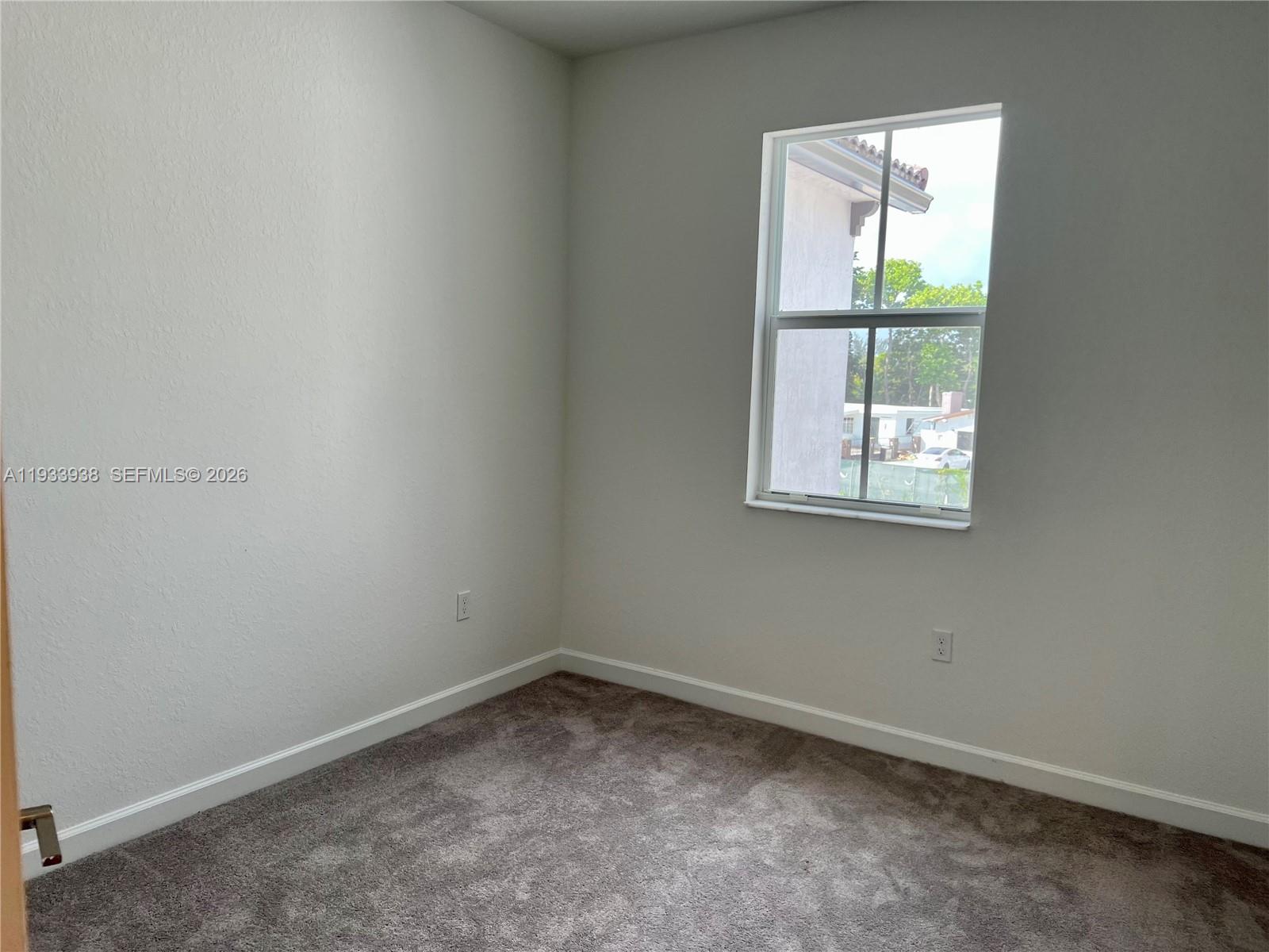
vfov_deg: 53.1
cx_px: 634
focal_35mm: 26
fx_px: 953
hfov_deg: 67.3
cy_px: 476
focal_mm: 5.7
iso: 64
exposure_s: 1/160
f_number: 1.5
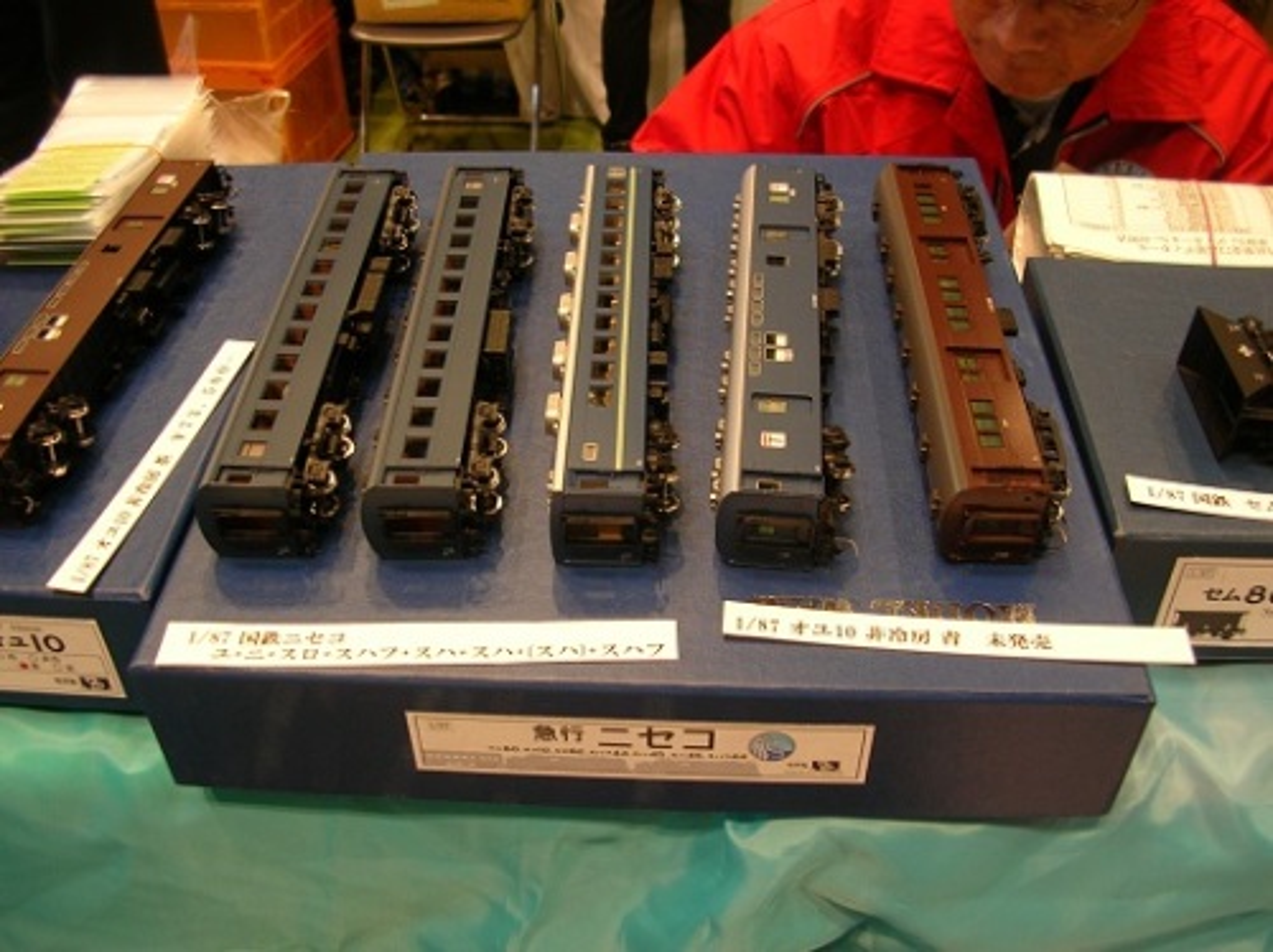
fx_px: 1286
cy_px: 476
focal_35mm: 35
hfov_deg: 52.7
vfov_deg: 40.6
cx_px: 636
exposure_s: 1/11.8
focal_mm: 5.8
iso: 50
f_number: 2.8
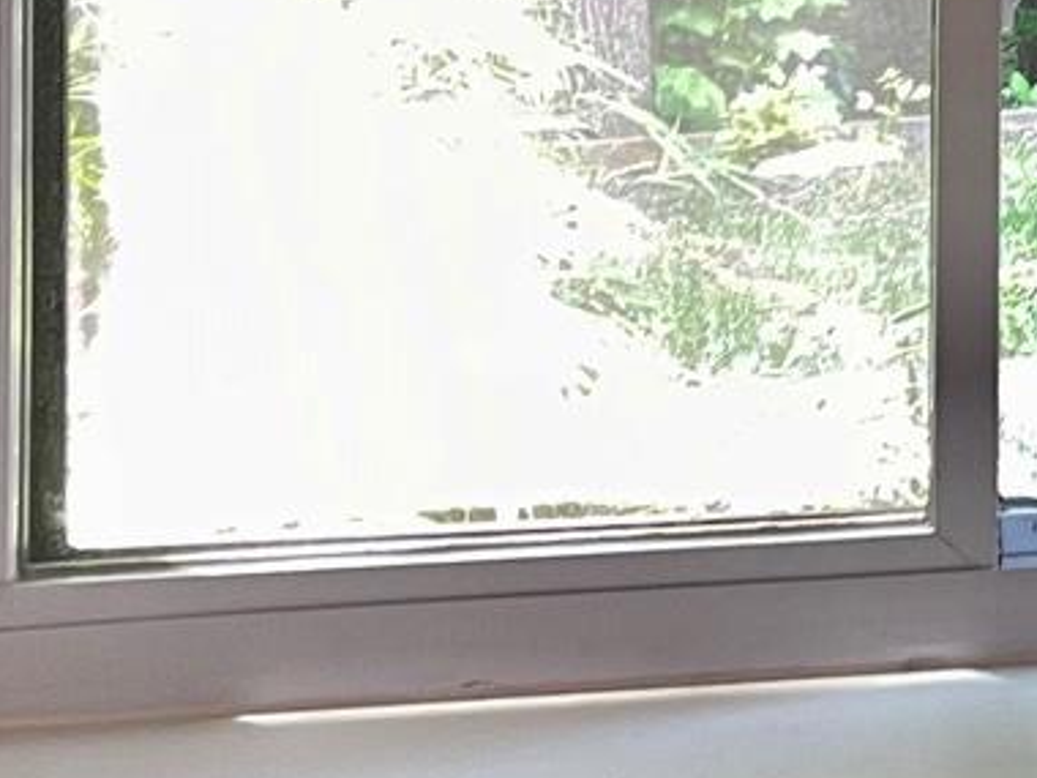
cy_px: -773
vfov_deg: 10.0
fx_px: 4134
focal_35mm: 138
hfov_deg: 13.3
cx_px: 1673
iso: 100
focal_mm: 5.1
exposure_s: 1/60
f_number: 1.6
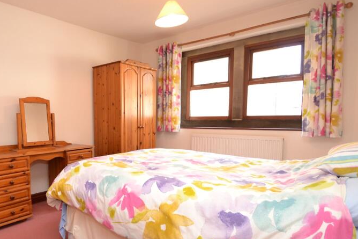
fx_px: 229
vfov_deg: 54.9
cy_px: 135
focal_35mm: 23
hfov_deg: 72.6
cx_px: 106
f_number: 3.5
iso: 400
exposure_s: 1/60
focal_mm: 10
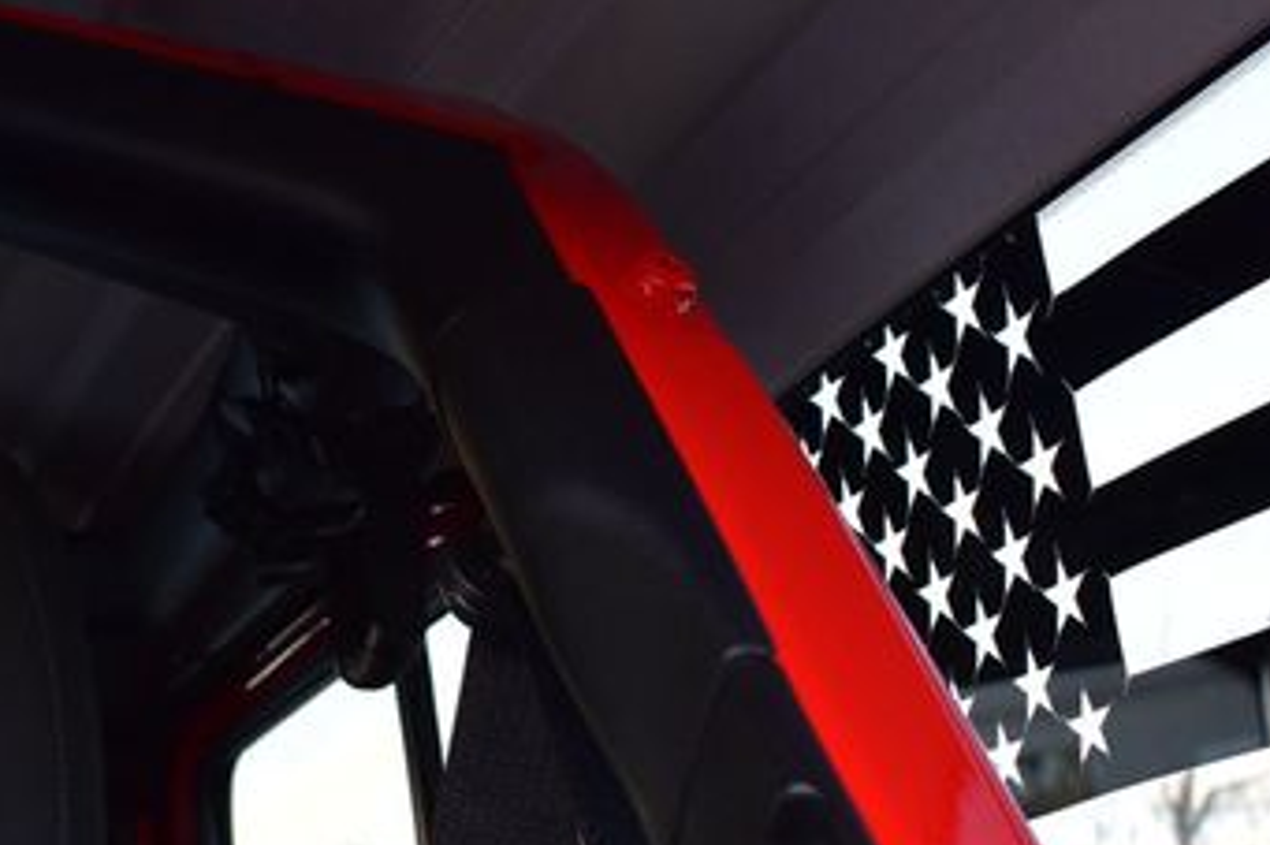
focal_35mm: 76
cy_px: 663
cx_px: 376
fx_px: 2677
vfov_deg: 17.8
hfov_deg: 26.5
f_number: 6.3
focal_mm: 27
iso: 720
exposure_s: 1/15
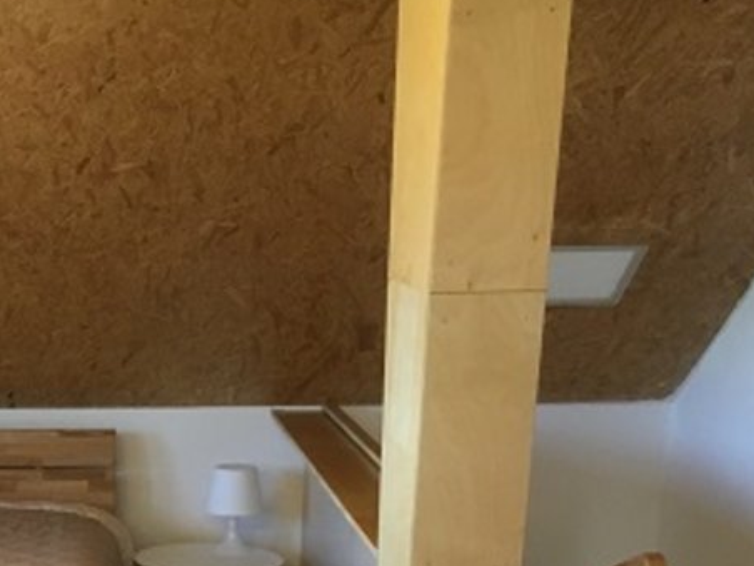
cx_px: -150
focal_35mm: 77
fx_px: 1677
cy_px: 659
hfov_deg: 23.2
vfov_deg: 18.3
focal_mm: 4.15
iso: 64
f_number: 2.2
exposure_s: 1/33
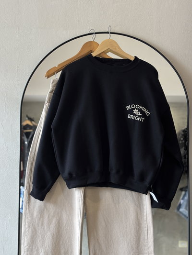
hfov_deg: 28.0
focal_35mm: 52
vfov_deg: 36.8
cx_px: 96
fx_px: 384
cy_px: 128
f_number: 1.6
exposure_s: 1/100
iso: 50
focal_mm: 5.96
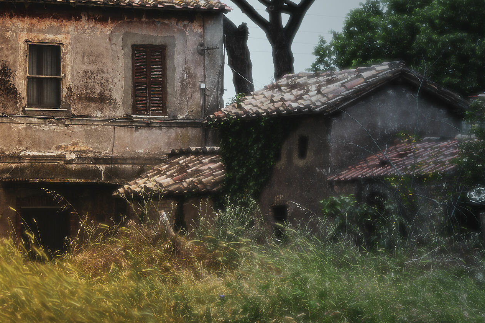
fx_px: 2681
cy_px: 144
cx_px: 105
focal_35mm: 199
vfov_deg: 6.9
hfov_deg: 10.3
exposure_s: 1/500
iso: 180
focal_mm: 70
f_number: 5.6
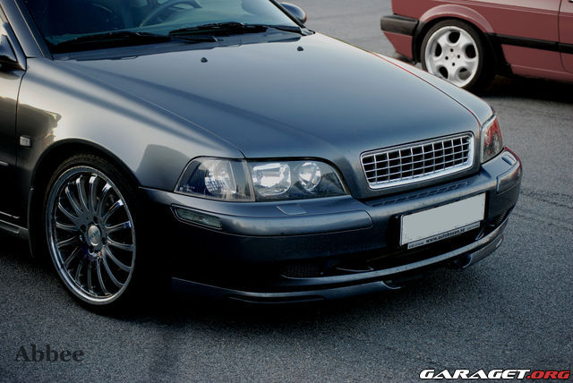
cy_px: 192
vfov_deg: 16.6
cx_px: 286
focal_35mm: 82
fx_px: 1314
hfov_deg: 24.6
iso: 320
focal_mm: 55
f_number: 4
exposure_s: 1/40
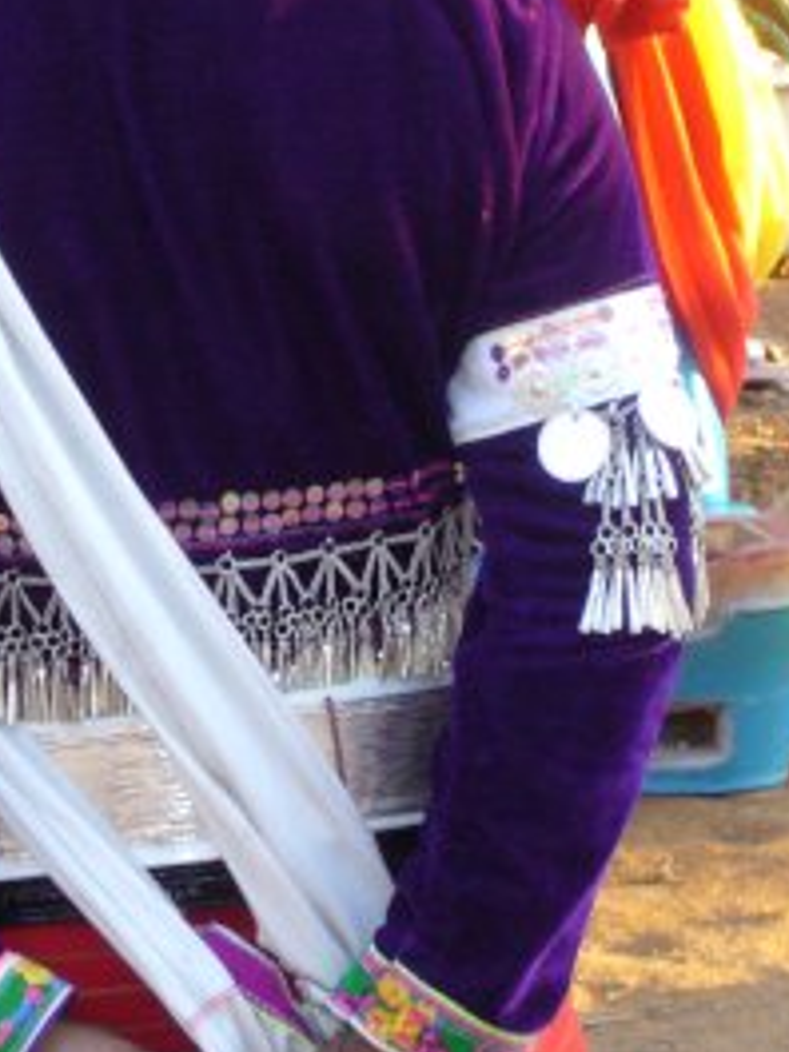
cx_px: 259
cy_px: 534
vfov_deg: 7.8
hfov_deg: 5.8
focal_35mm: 255
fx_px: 7750
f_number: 5
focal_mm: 17.4
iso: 160
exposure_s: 1/30
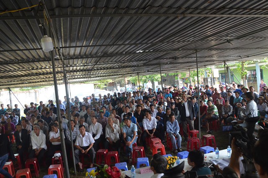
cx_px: 134
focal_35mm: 27
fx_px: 201
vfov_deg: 47.7
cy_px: 89
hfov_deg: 67.5
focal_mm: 18
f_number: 7.1
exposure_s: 1/200
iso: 800
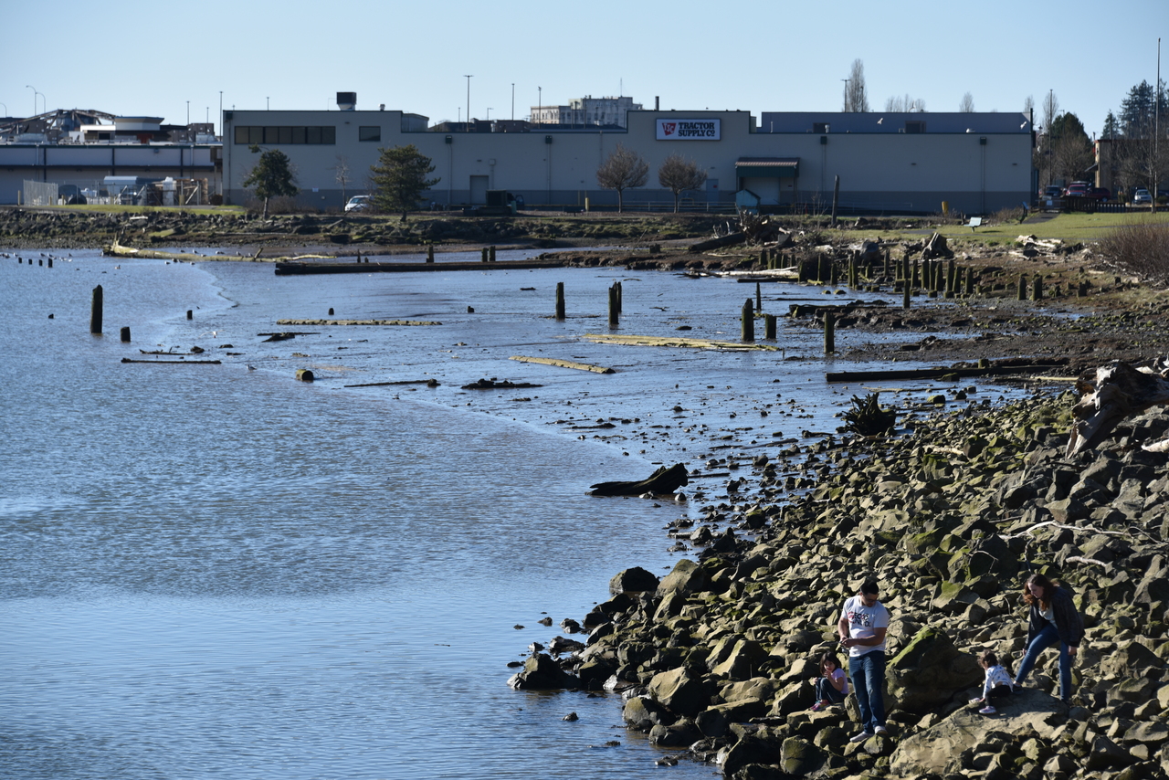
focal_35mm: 145
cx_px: 584
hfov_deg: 14.2
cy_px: 390
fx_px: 4709
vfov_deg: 9.5
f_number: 8
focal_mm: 145
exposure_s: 1/320
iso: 100
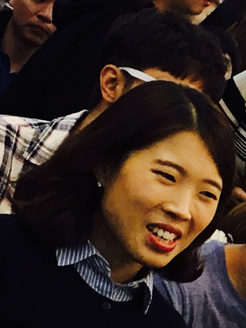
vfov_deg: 11.5
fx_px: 1630
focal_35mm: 172
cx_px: 480
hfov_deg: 8.2
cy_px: 203
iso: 32
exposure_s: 1/30
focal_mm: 4.15
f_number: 2.2
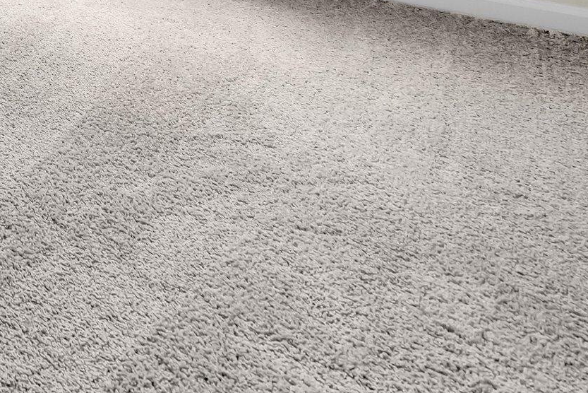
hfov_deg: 27.2
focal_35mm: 59
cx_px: -217
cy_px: -319
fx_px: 964
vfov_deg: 18.1
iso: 320
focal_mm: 16
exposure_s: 1/80
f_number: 7.1
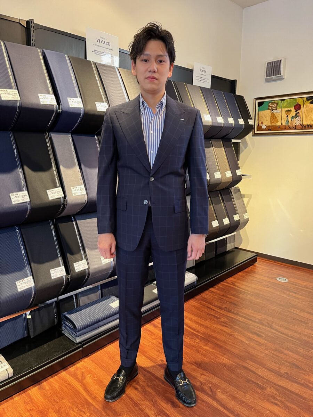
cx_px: 156
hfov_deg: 53.1
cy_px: 208
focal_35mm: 26
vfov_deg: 67.3
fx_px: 313
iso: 320
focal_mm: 5.1
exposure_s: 1/50
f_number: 1.6
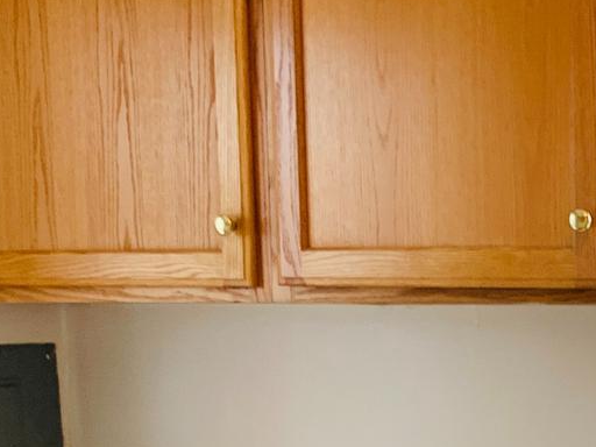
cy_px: 590
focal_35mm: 104
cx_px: 737
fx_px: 1791
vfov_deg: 13.7
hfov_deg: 17.9
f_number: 1.8
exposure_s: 1/60
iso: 50
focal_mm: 4.25
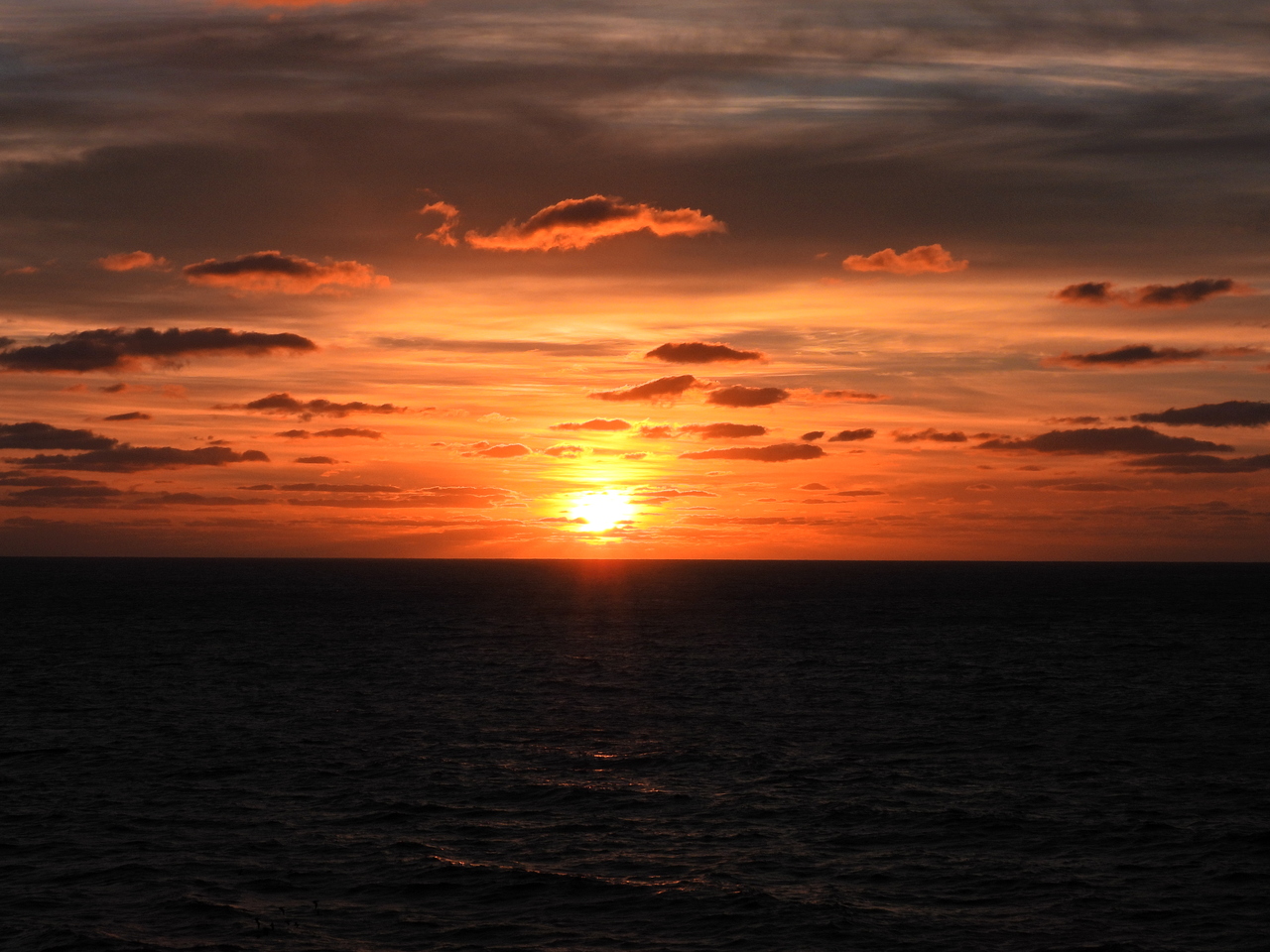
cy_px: 476
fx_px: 2935
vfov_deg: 18.4
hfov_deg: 24.4
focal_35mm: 80
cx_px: 635
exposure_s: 1/1600
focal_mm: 14.3
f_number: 5
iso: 100
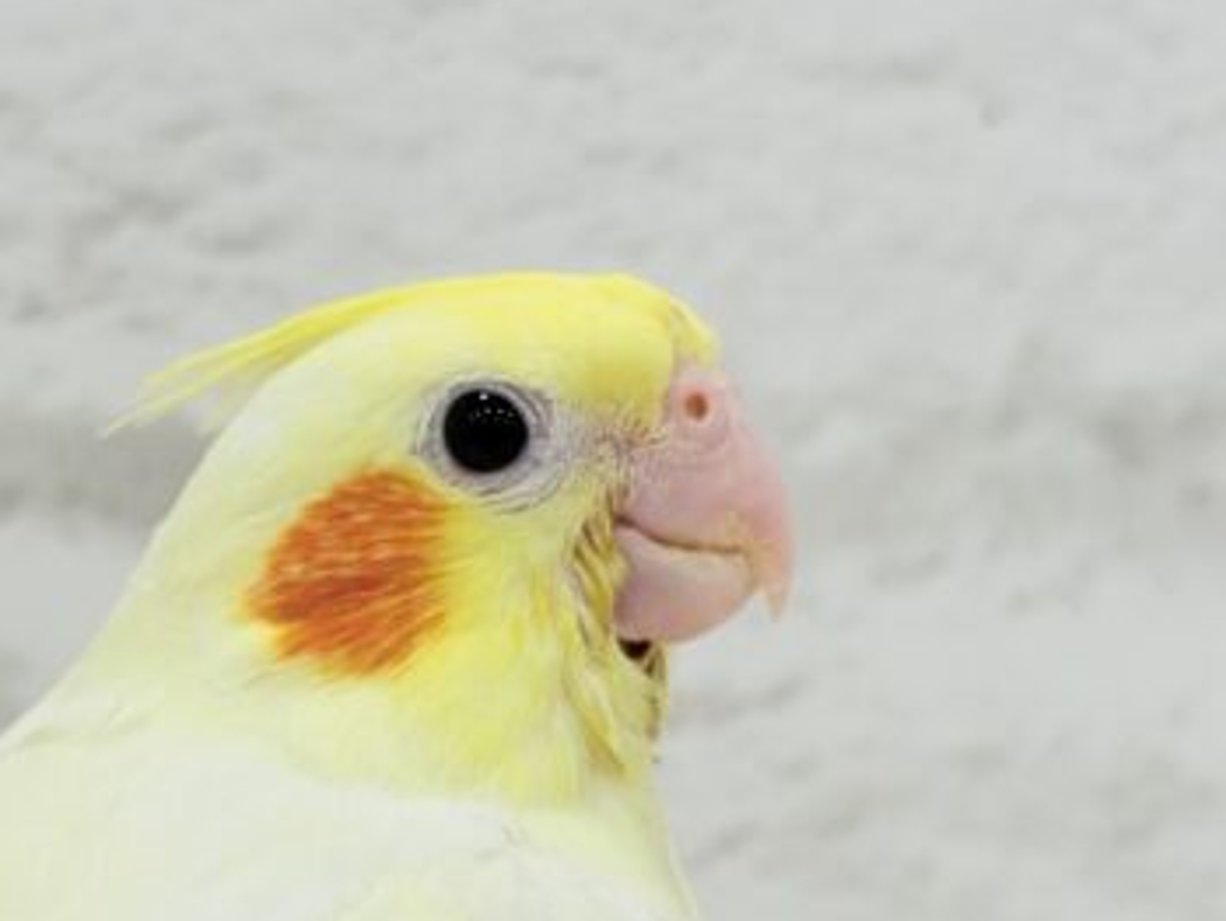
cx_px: 389
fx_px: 3367
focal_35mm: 95
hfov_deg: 20.6
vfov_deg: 15.4
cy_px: 819
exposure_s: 1/50
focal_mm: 5.96
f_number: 1.6
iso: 25
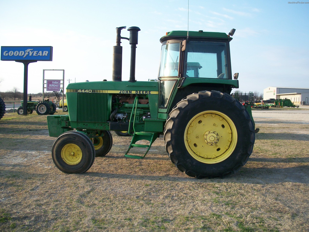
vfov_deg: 40.7
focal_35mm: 35
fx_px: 312
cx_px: 154
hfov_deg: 52.6
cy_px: 116
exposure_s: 1/320
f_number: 3.1
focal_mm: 6.3
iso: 80
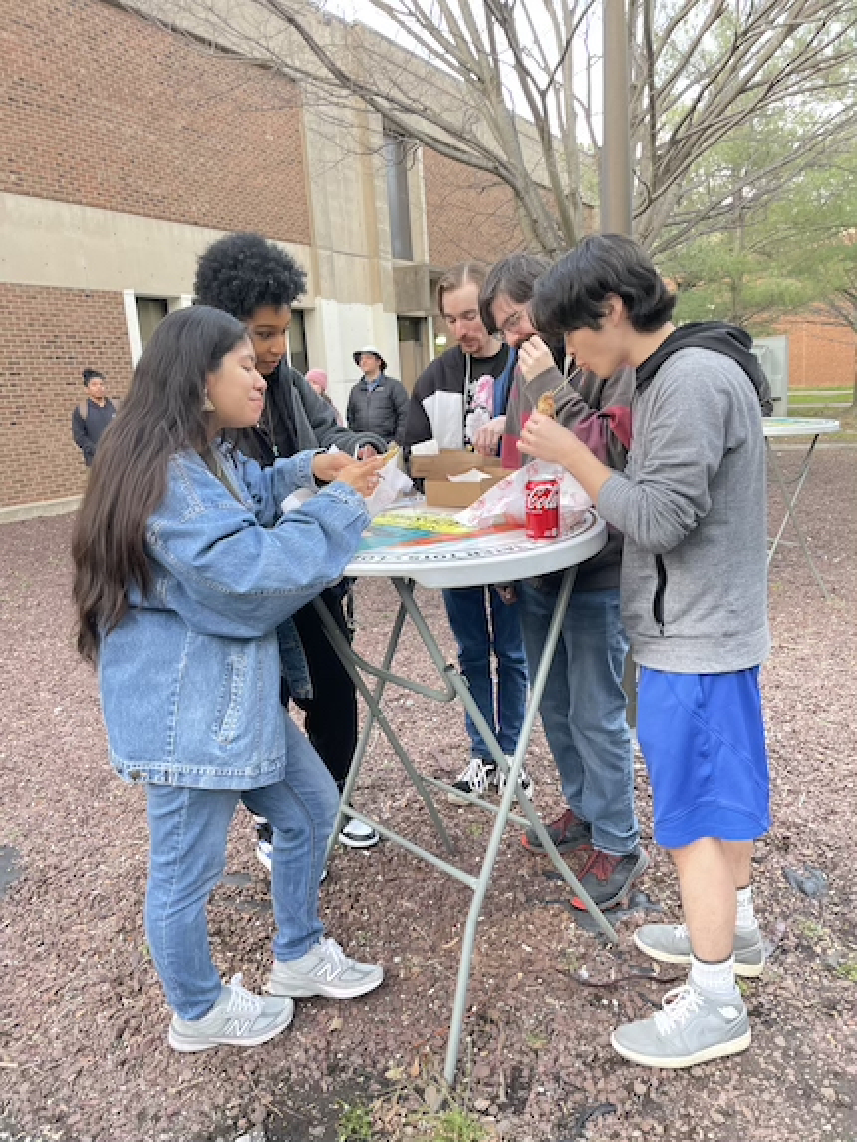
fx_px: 858
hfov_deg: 53.1
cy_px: 571
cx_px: 428
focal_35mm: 26
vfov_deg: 67.3
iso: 125
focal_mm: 4.2
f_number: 1.6
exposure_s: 1/102
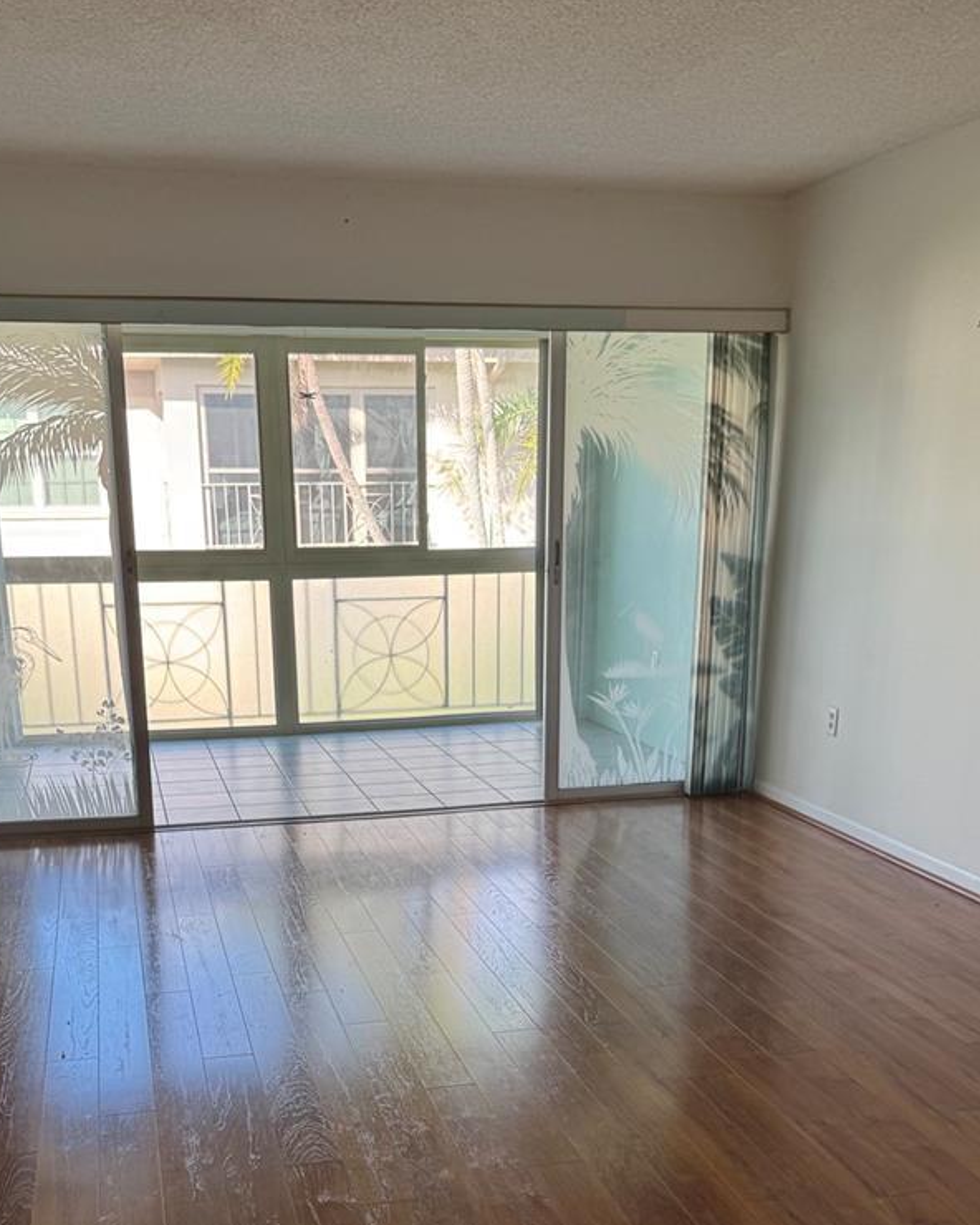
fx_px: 1378
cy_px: 879
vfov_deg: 46.6
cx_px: 455
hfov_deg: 39.1
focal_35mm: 38
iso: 64
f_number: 1.78
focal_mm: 6.76
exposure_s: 1/121
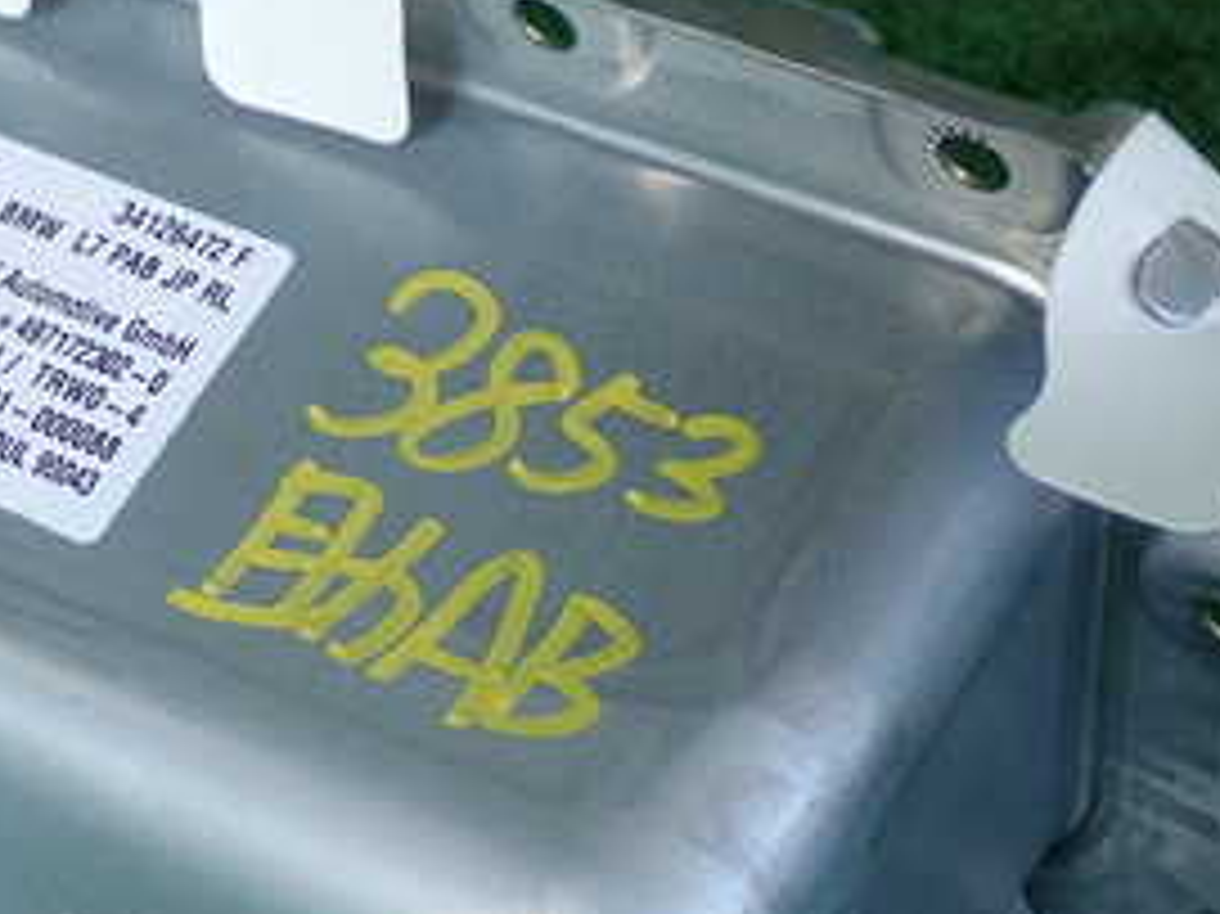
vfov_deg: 14.2
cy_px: 482
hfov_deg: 18.8
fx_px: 3664
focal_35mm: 104
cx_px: 293
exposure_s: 1/125
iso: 125
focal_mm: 8.4
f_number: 3.1
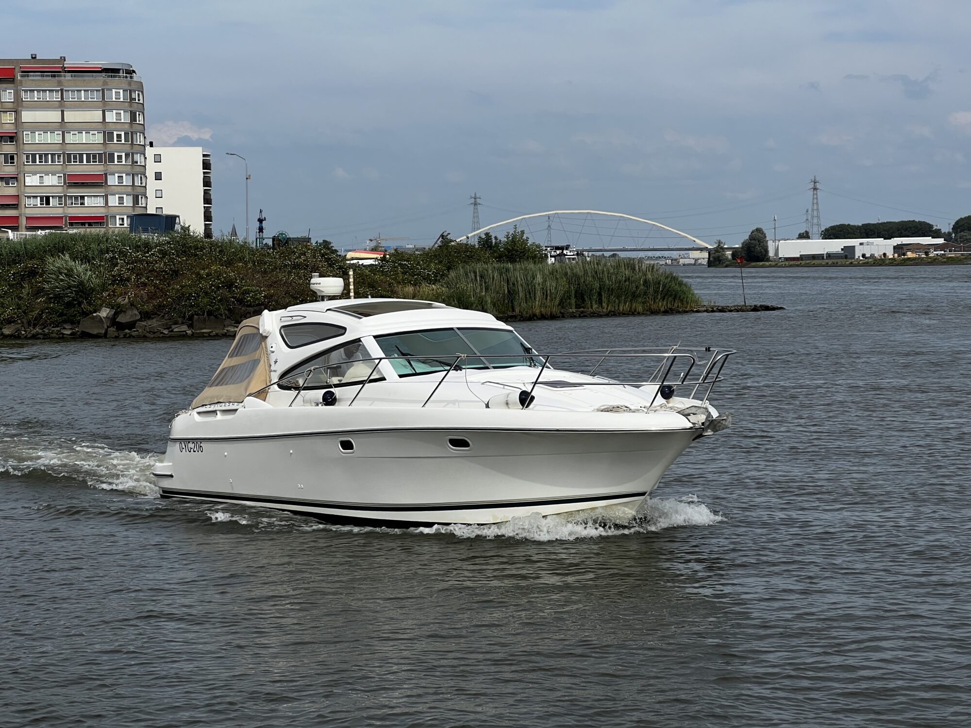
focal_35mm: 77
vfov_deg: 19.1
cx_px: 486
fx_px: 2160
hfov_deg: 25.3
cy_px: 364
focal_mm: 9
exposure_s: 1/1033
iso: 32
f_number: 2.8
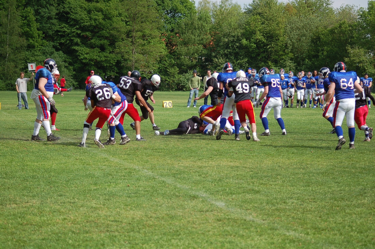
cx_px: 188
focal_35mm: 105
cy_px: 124
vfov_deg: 13.0
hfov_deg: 19.5
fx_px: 1092
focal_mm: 70
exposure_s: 1/1250
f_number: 4.5
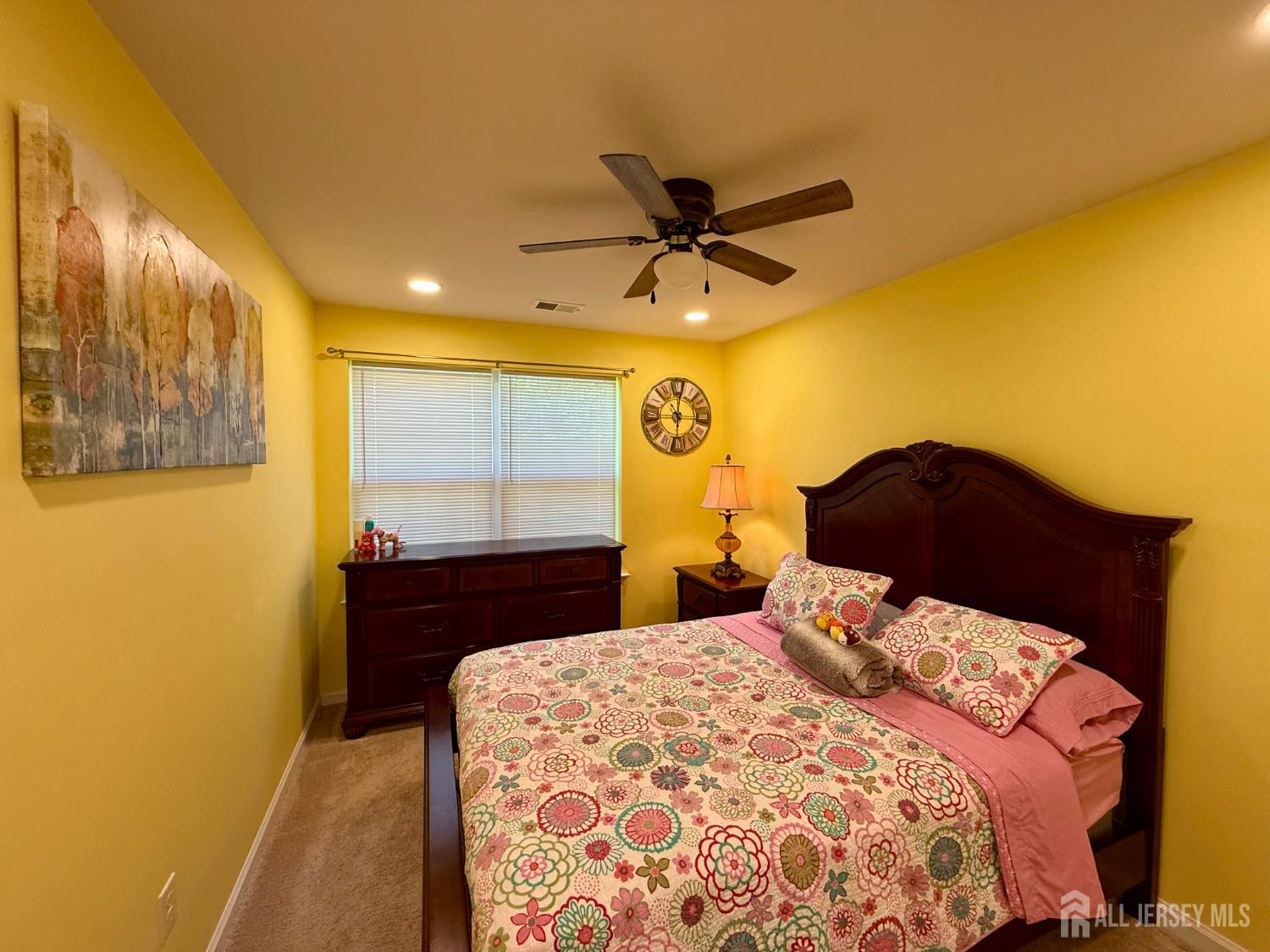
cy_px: 476
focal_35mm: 14
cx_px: 635
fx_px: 514
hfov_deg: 102.1
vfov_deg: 85.7
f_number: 2.2
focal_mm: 2.22
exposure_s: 1/120
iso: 160
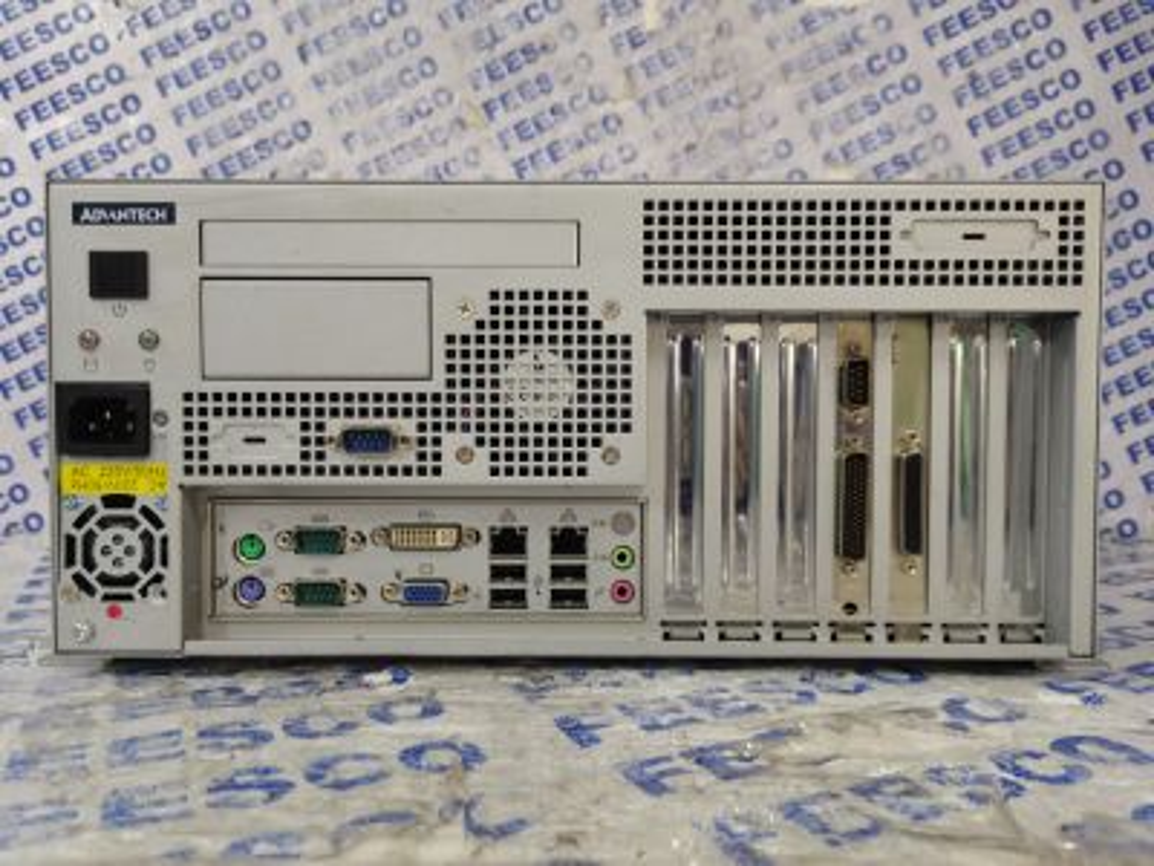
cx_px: 577
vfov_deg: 53.1
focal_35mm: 26
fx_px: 867
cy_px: 433
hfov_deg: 67.3
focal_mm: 5.58
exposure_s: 1/33.3
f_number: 1.8
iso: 500
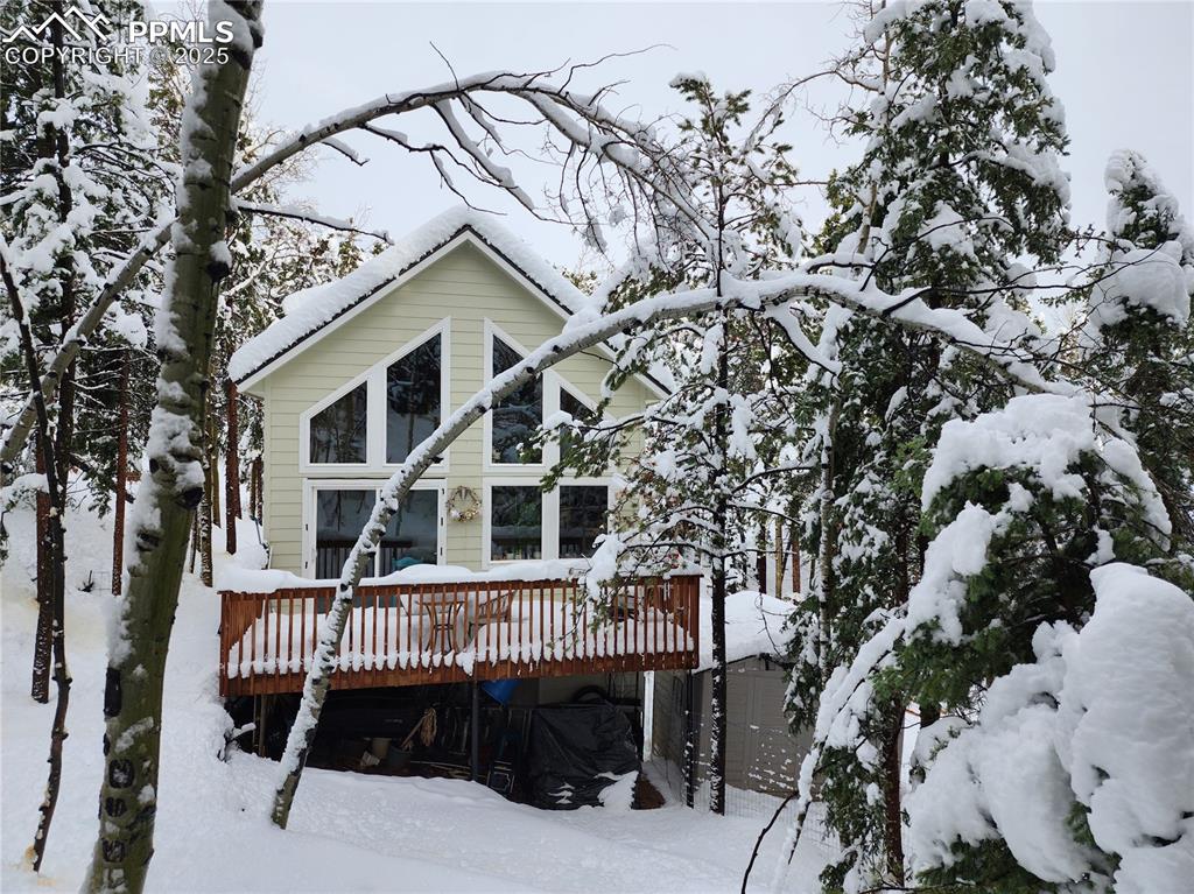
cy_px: 447
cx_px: 597
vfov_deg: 58.8
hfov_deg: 74.0
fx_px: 793
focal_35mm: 23
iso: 12
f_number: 1.8
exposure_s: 1/512
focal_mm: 6.4
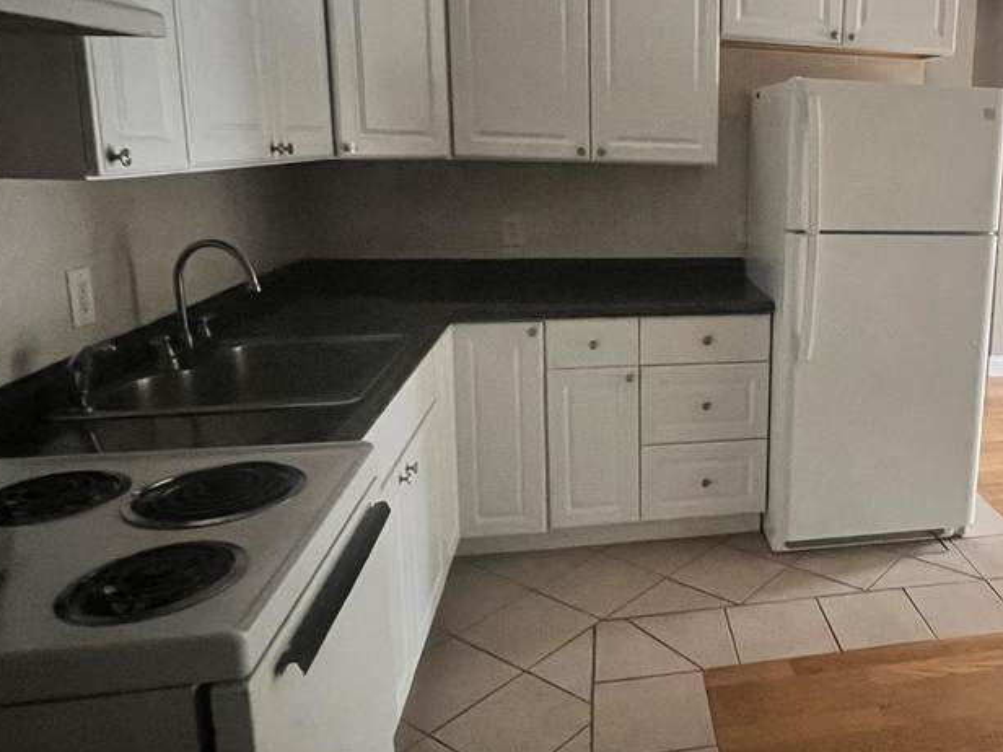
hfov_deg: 59.9
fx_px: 782
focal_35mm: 27
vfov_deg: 51.0
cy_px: 299
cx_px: 809
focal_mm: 1.57
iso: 1000
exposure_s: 1/41
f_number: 1.8
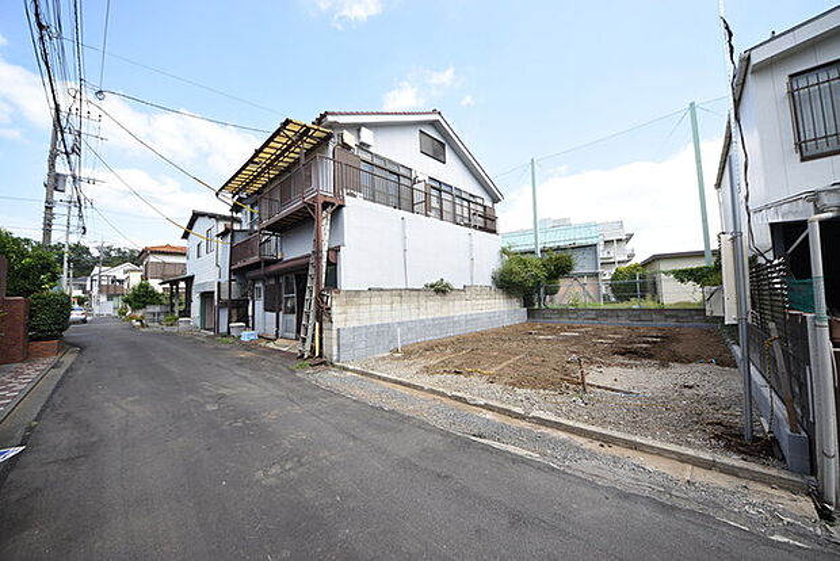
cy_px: 280
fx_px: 280
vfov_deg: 90.1
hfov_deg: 112.6
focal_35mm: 12
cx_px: 420
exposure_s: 1/250
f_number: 4.5
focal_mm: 8
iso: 100
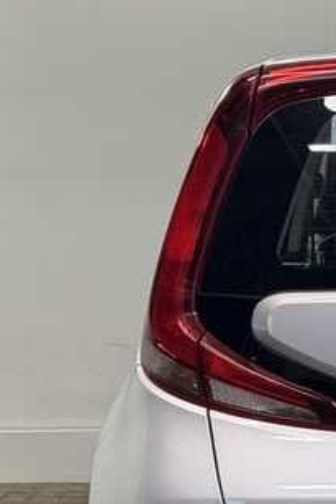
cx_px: 590
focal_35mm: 146
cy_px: 379
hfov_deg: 9.0
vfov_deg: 14.0
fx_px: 2046
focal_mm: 6.76
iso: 50
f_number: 1.78
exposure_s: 1/100
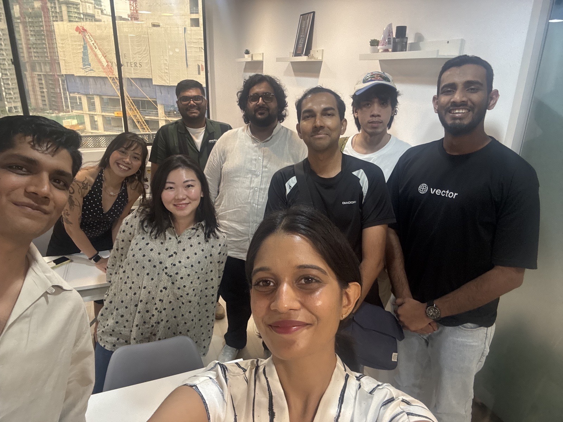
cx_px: 282
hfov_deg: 73.9
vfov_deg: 58.9
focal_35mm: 23
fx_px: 374
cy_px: 211
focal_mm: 2.69
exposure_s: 1/50
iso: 250
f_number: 1.9
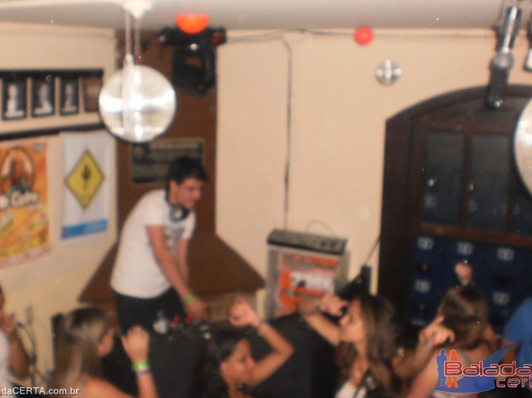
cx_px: 251
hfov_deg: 44.8
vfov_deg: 34.3
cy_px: 174
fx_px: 645
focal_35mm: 42
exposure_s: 1/30
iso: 500
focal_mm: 6.3
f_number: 3.1
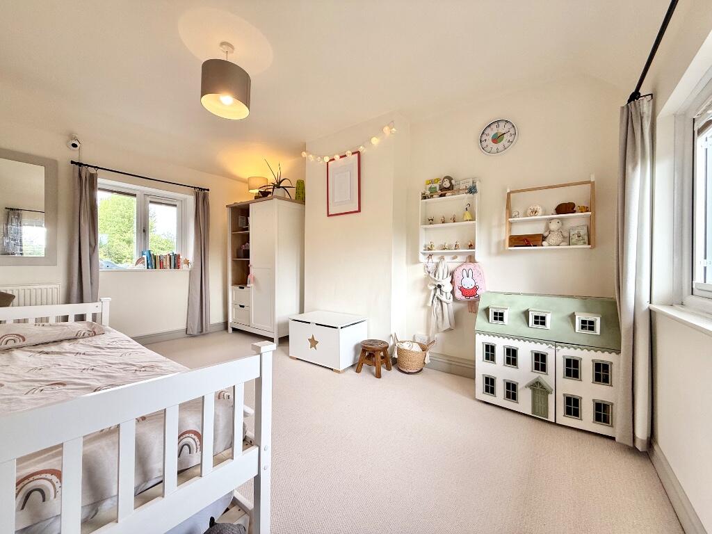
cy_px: 267
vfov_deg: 85.7
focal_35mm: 14
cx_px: 356
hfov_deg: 102.1
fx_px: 288
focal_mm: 2.22
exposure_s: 1/99
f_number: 2.2
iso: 80
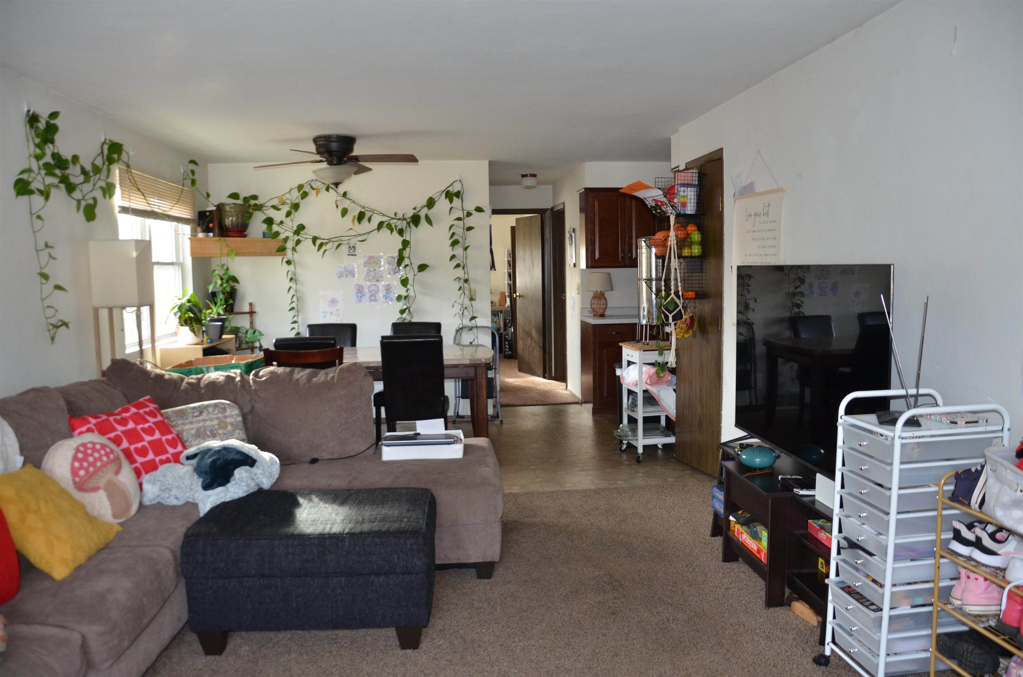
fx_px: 766
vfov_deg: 47.7
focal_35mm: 27
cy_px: 338
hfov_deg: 67.5
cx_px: 512
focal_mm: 18
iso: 800
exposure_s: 1/60
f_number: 3.5
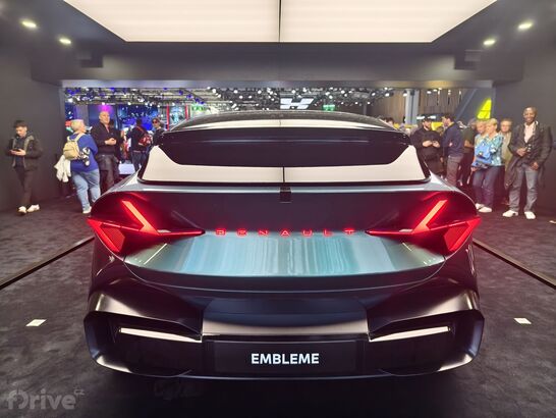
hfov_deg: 73.9
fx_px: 370
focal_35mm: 23
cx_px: 278
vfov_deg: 58.9
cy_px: 209
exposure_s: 1/124
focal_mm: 8.67
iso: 263
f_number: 1.75
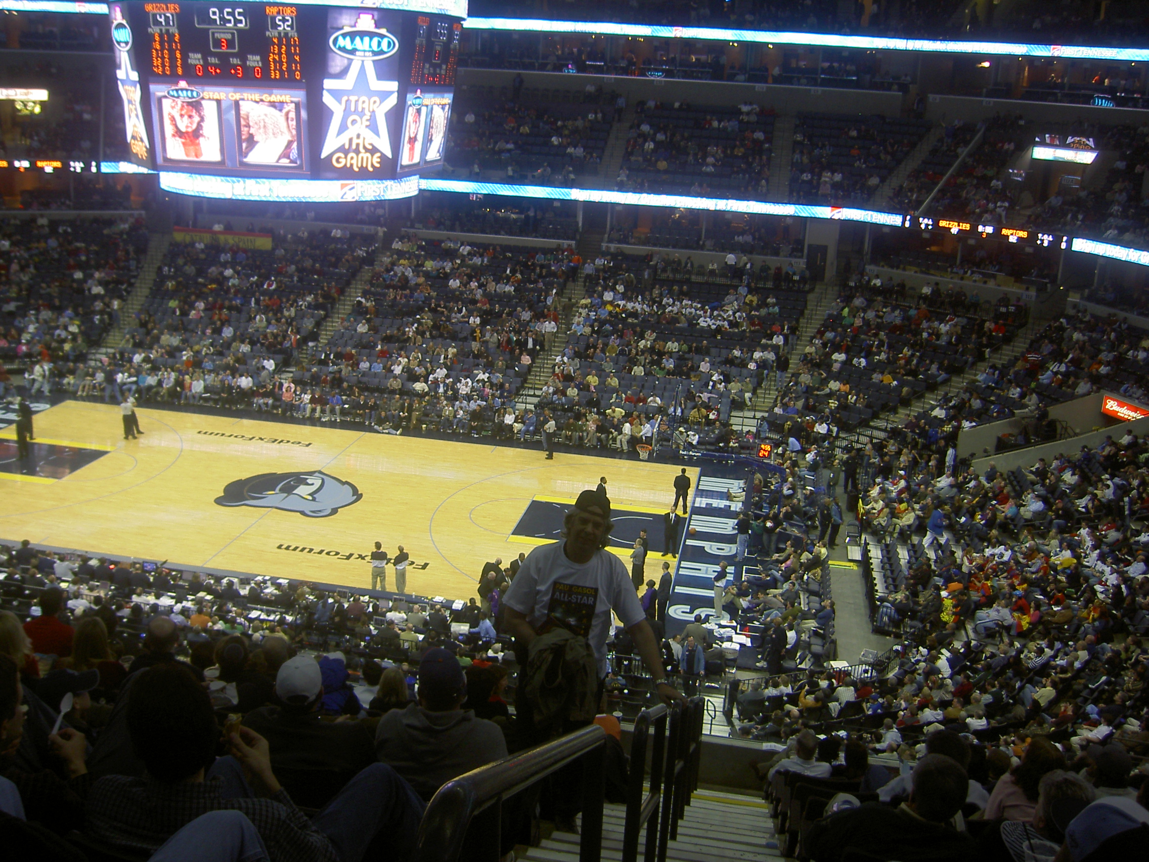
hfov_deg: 54.0
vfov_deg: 41.8
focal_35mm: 34
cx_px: 574
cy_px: 431
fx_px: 1129
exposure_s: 1/30
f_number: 2.8
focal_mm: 5.6
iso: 50
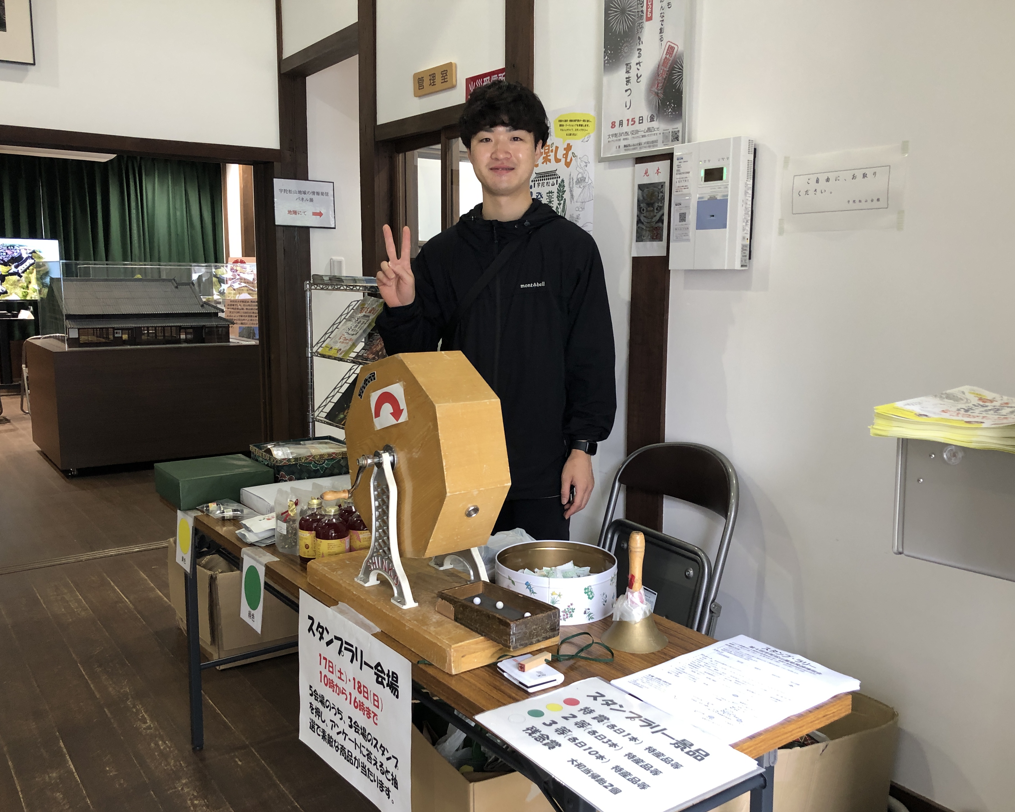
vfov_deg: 48.5
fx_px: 901
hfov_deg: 58.8
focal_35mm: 30
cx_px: 520
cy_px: 412
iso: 40
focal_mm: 3.99
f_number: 1.8
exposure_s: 1/17
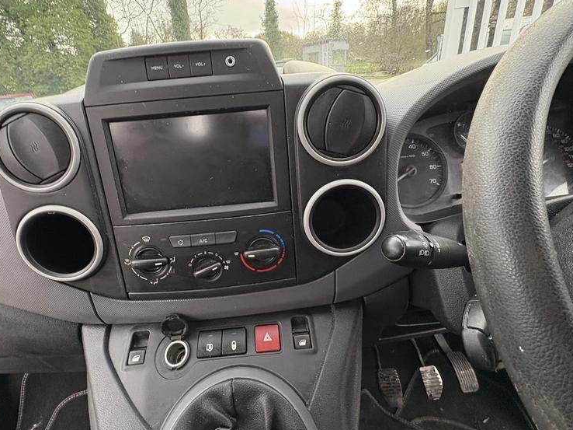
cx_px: 265
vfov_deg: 74.3
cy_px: 184
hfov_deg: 90.9
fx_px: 281
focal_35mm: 17
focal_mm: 2.22
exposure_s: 1/97
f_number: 2.2
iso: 200
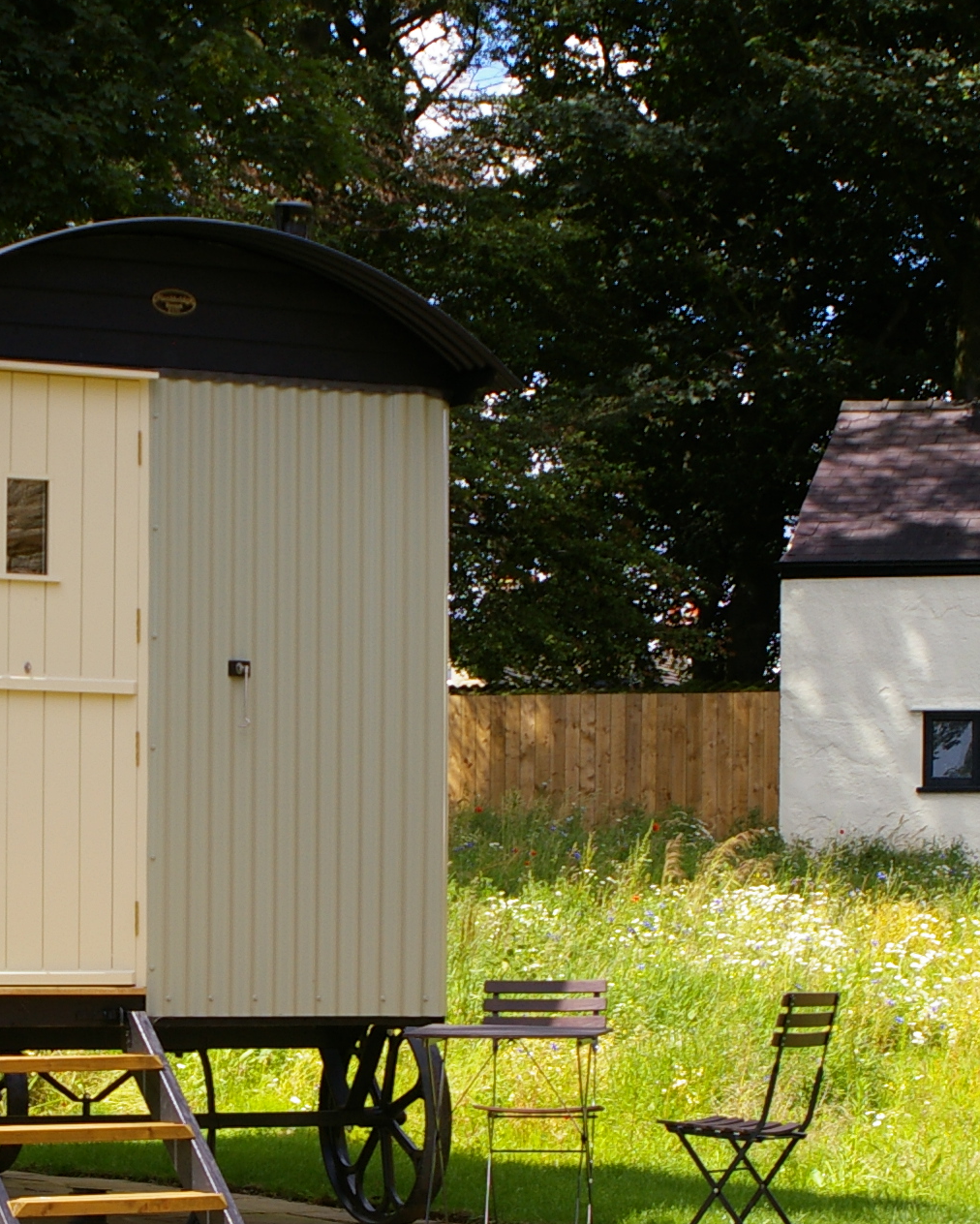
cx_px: 254
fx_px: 4244
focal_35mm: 117
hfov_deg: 13.1
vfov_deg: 16.4
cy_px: 760
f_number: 9.5
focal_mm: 35
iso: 200
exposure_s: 1/250
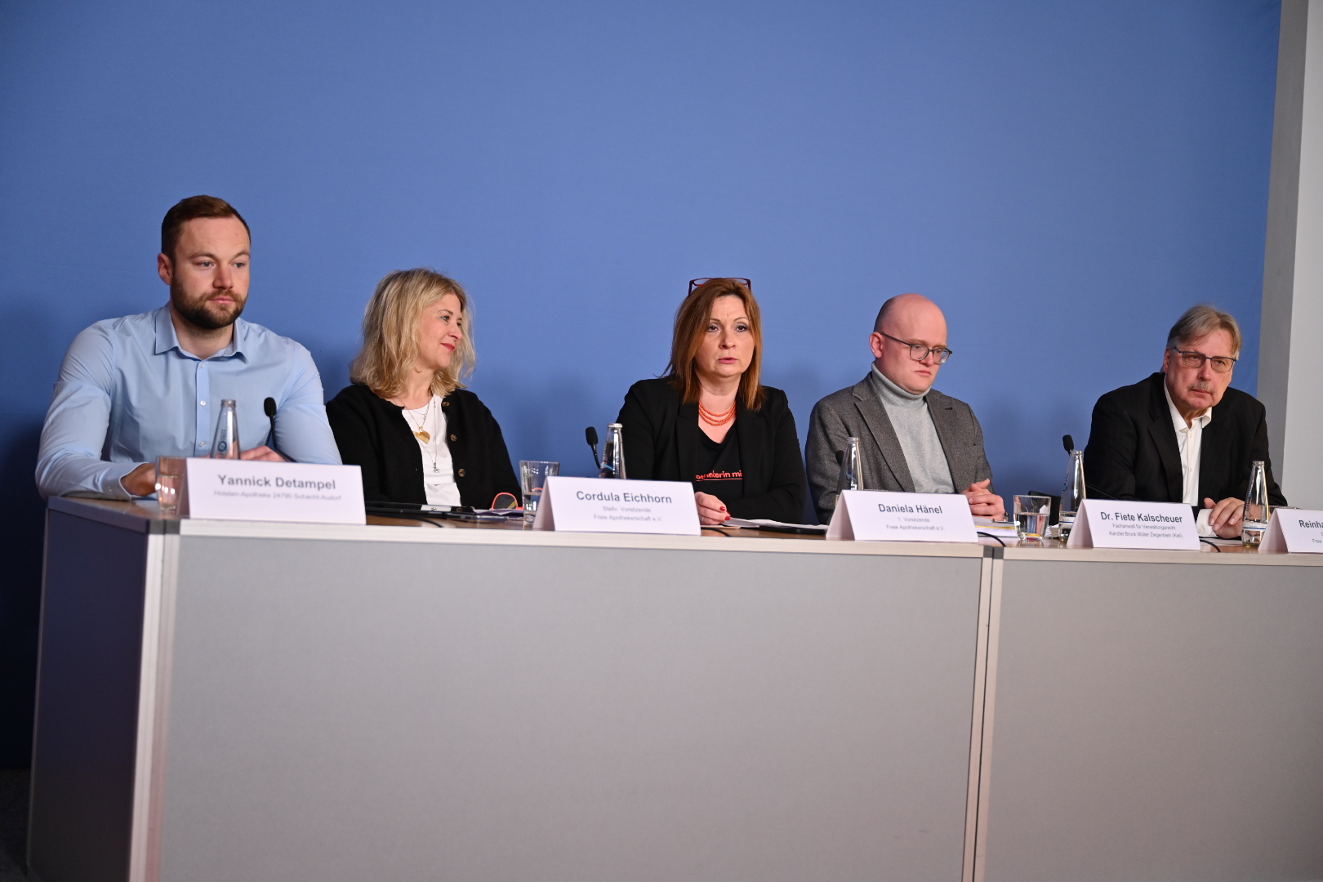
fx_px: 1874
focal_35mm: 51
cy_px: 441
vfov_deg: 26.5
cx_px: 662
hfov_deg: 38.9
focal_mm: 51
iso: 800
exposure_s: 1/500
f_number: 2.8
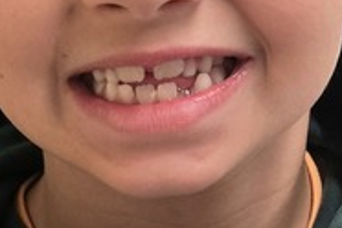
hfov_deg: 15.5
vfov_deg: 10.2
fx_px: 1254
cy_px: 279
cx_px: 204
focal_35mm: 132
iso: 200
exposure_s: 1/120
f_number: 1.8
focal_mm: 5.4
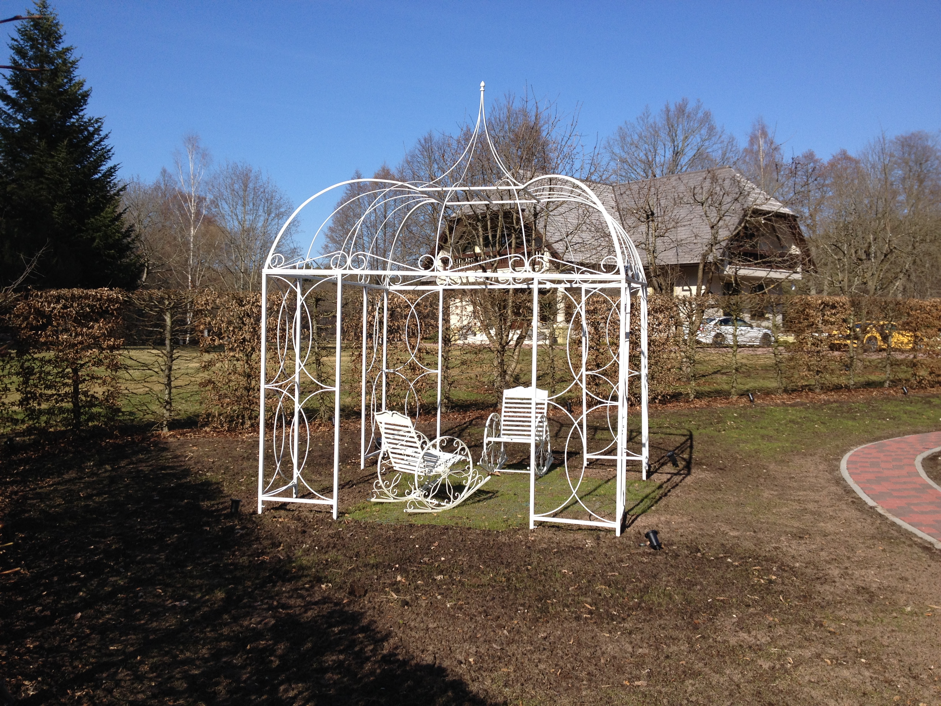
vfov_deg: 40.7
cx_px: 470
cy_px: 353
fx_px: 951
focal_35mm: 35
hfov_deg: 52.6
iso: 50
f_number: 2.4
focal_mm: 4.28
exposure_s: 1/1453
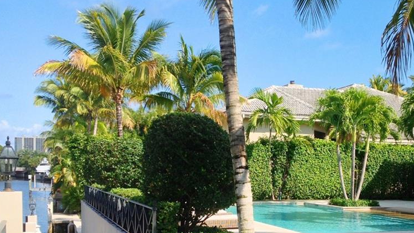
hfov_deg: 39.5
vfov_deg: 22.7
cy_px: 195
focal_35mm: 52
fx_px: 571
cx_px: 266
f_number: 2.4
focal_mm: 4.28
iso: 50
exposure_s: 1/1314
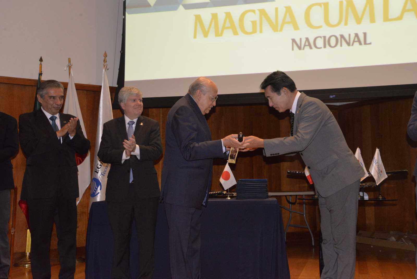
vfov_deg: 27.0
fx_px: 579
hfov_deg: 39.6
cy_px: 140
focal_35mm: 50
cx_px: 208
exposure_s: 1/60
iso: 6400
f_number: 8
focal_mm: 50
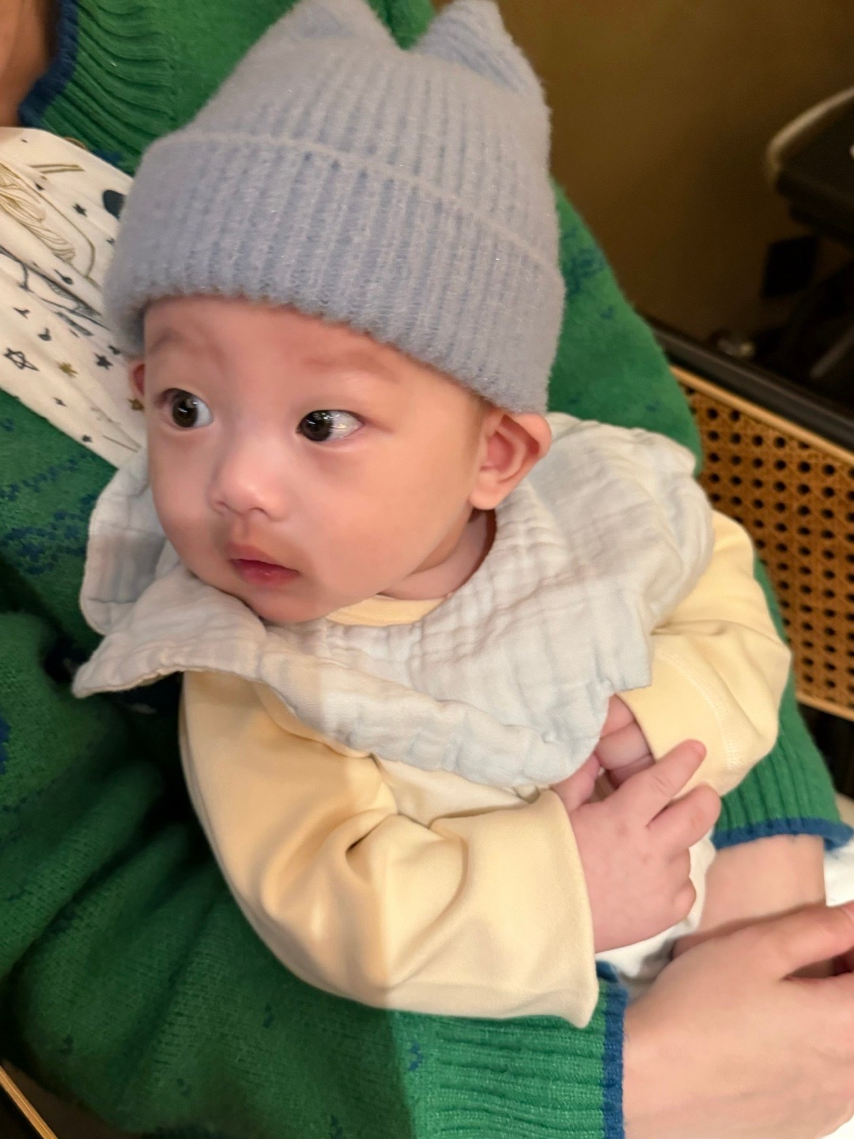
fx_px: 855
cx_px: 427
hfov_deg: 53.1
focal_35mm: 26
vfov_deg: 67.3
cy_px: 570
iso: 125
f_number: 1.5
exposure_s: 1/60
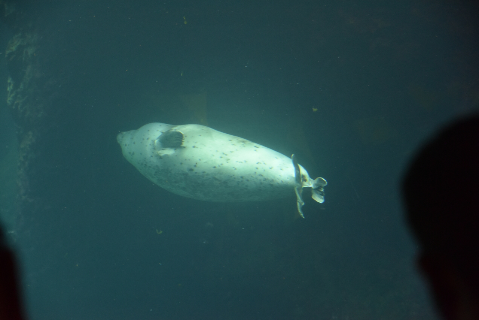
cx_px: 240
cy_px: 160
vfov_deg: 13.0
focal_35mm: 105
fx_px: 1397
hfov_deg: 19.5
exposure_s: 1/250
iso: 2800
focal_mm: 105
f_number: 5.3
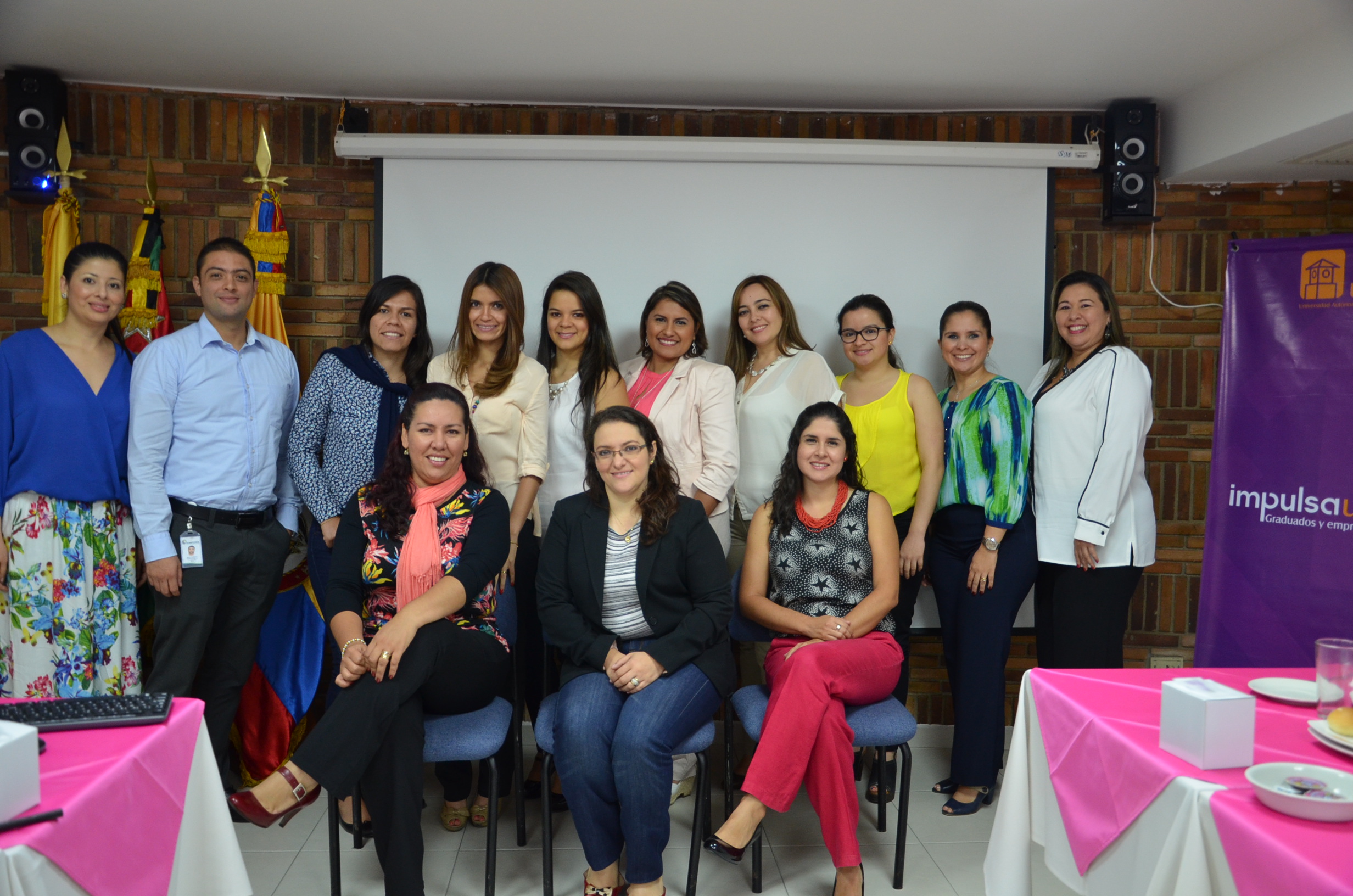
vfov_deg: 41.5
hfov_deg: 59.6
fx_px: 1181
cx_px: 676
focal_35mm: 32
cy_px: 448
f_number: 3.8
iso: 800
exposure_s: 1/40
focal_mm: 21
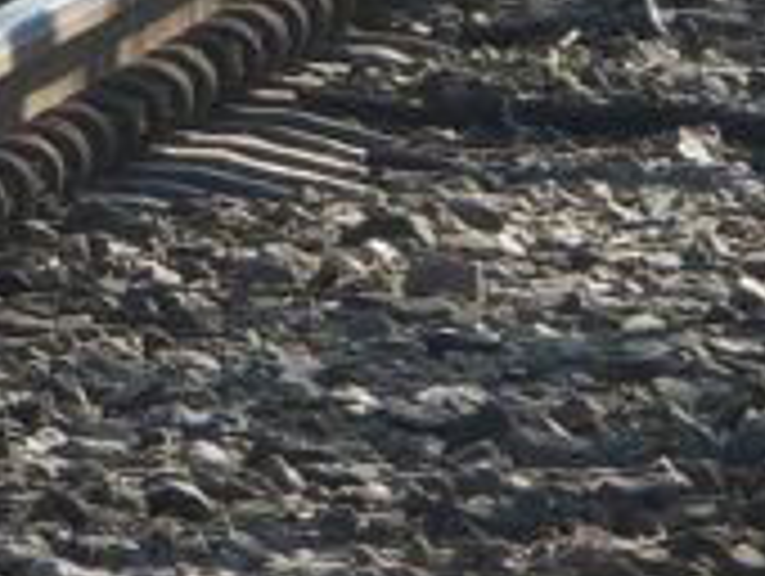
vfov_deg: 0.4
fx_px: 79804
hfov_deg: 0.5
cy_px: -1026
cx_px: 392
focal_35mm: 3606
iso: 100
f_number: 5
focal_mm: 108
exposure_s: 1/320
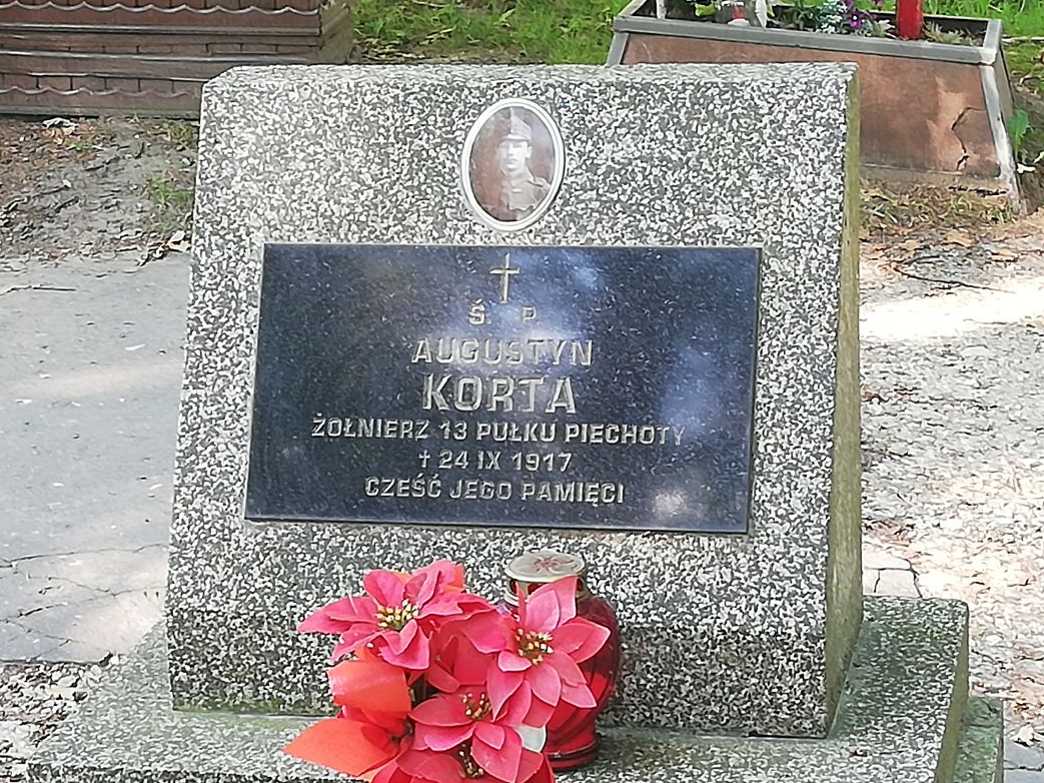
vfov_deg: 13.8
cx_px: 497
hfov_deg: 18.4
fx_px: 3227
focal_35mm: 107
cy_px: 422
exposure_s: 1/50
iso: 64
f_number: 2.2
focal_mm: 3.81
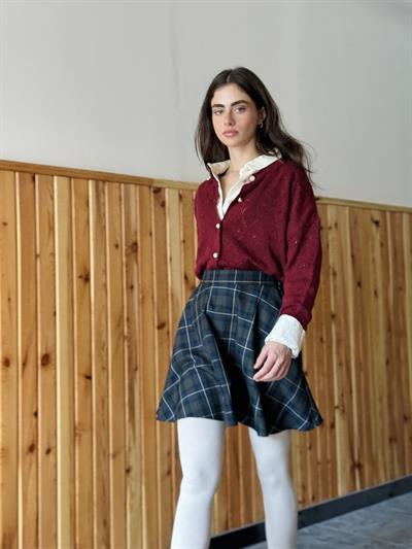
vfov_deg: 39.6
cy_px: 274
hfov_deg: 30.3
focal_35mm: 48
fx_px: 761
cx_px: 206
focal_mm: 6.76
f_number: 1.78
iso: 200
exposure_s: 1/60
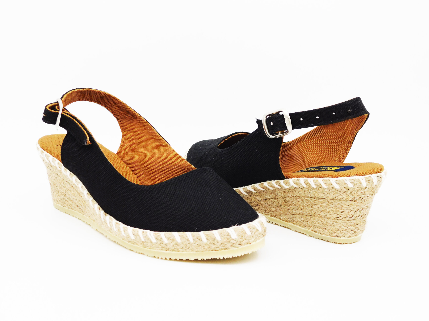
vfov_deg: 24.8
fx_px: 731
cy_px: 160
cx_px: 214
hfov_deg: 32.7
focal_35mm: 59
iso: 125
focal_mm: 10.4
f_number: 4
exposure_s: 1/200
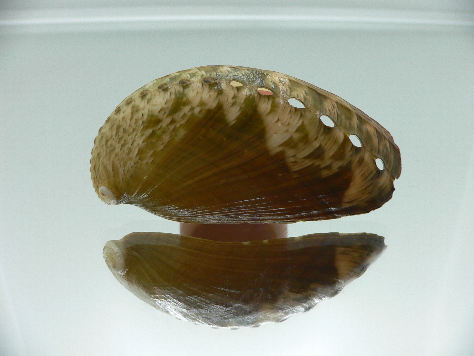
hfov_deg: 52.6
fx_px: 479
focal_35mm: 35
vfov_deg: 40.7
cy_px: 178
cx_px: 237
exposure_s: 1/60
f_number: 2.8
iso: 80
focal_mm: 4.6
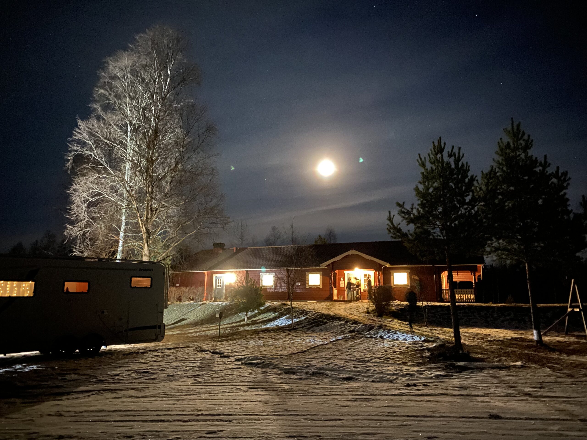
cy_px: 220
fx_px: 441
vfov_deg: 53.1
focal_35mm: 26
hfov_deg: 67.3
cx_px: 294
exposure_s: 1/2
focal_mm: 4.25
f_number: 1.8
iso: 1250
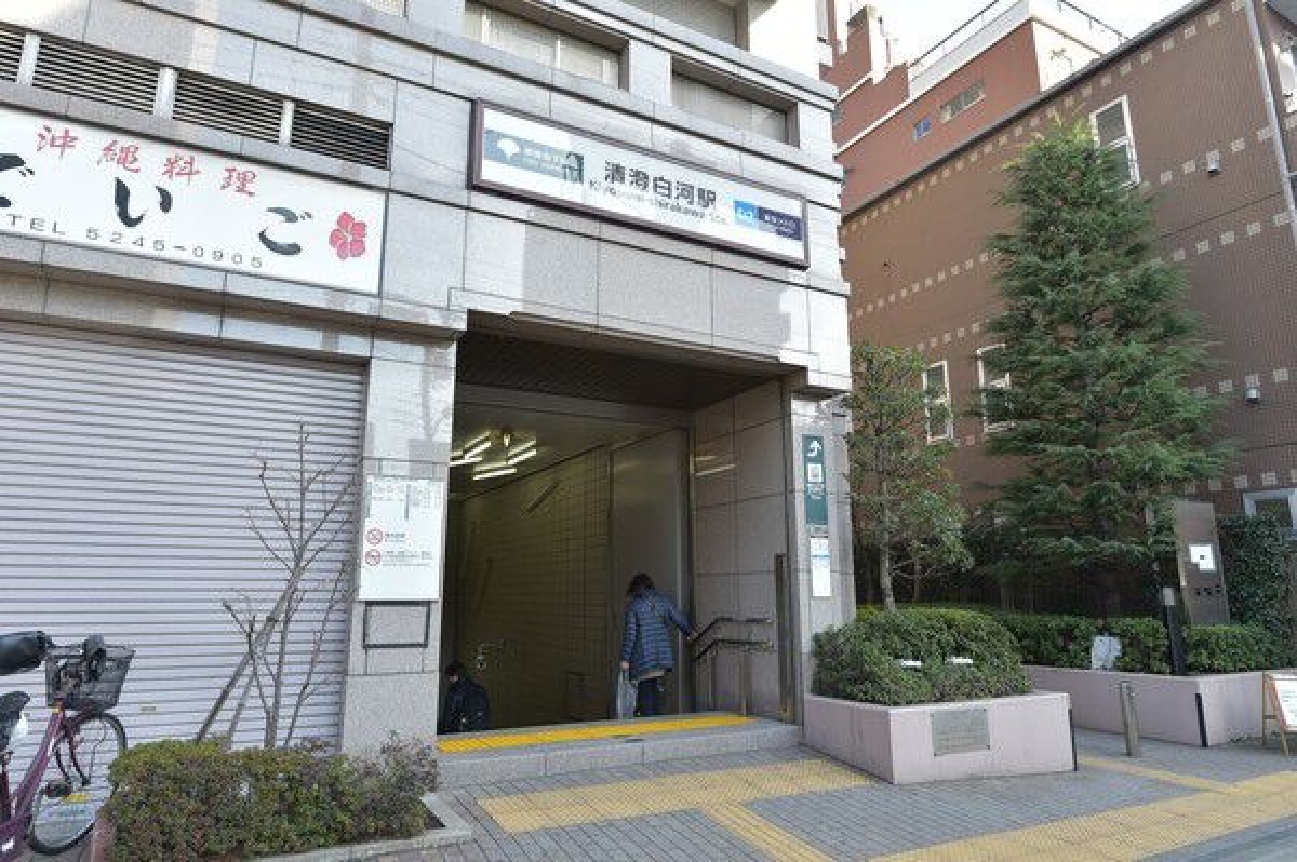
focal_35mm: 22
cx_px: 648
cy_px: 431
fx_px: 792
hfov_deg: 78.6
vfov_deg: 57.1
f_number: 5.6
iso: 400
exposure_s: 1/250
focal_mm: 22
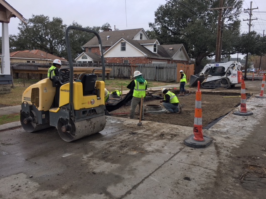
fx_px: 223
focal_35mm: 29
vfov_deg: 48.2
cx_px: 133
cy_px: 100
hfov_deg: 61.7
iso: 25
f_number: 2.2
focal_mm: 4.15
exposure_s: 1/493
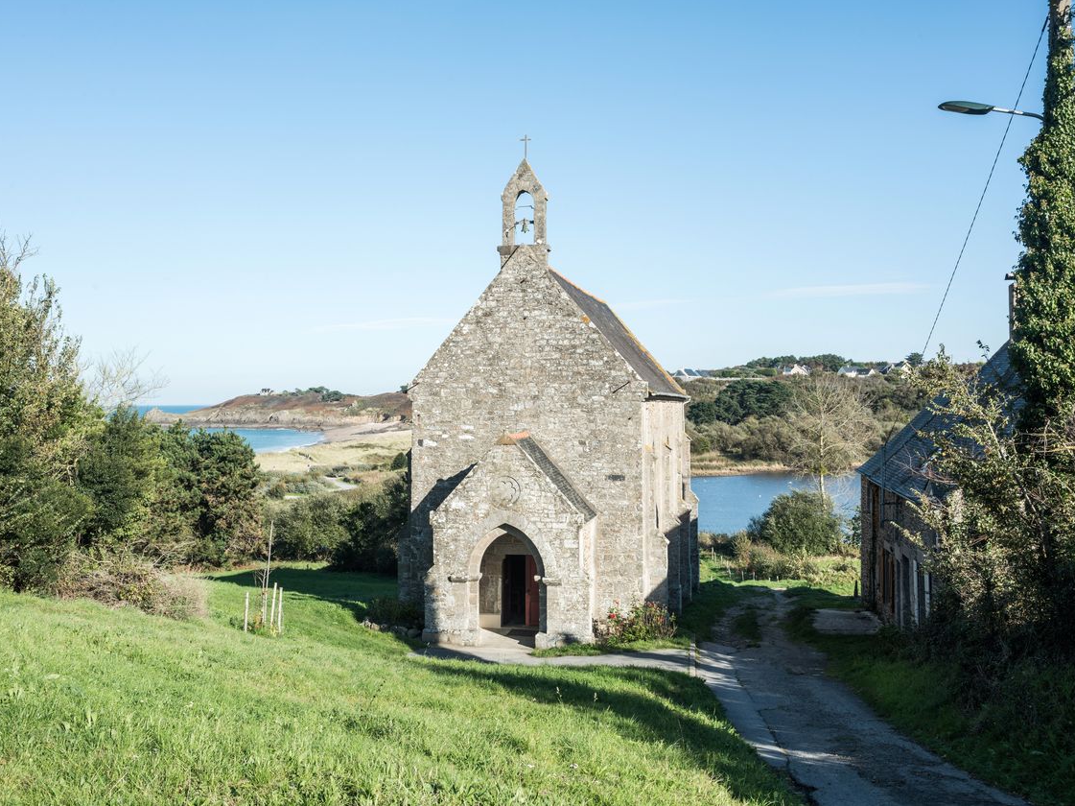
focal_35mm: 37
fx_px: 1149
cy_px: 402
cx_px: 510
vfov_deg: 38.6
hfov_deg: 50.1
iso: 160
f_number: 14
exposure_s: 1/100
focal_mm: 34
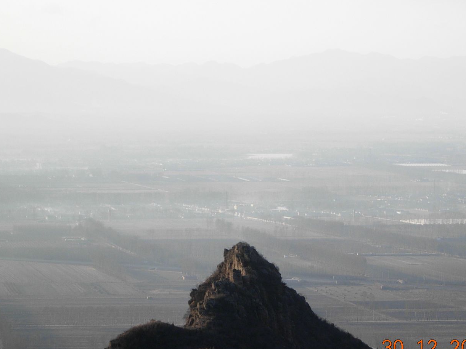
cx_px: 282
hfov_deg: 12.0
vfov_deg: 9.0
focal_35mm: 165
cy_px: 167
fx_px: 2221
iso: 50
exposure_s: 1/222
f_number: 5.3
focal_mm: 26.3
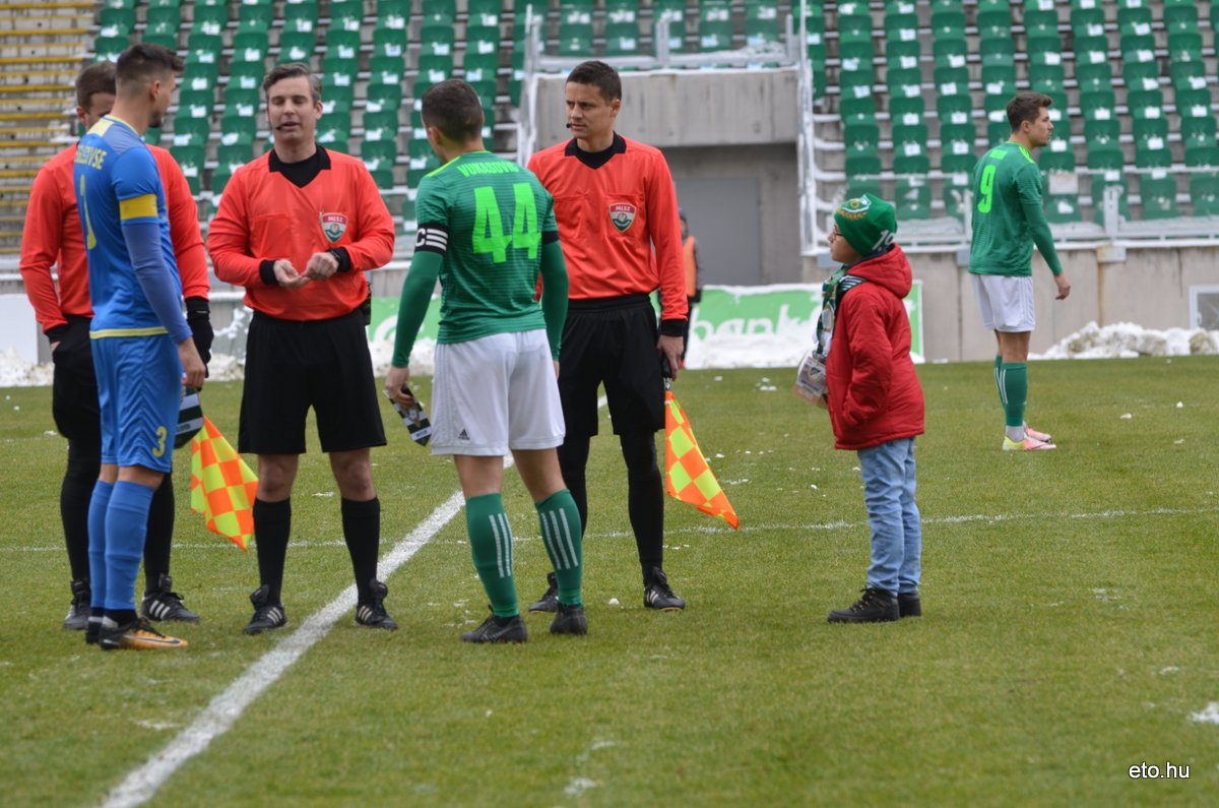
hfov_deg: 9.8
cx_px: 610
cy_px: 404
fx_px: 7097
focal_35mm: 210
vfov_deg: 6.5
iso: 100
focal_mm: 140
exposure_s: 1/100
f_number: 4.8
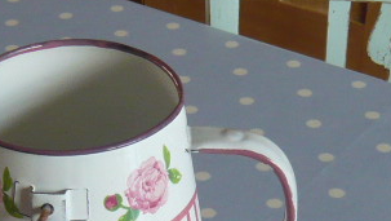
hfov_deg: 18.6
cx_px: 188
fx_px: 1193
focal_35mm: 115
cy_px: 301
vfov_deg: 10.3
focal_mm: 5.2
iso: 200
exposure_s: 1/40
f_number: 3
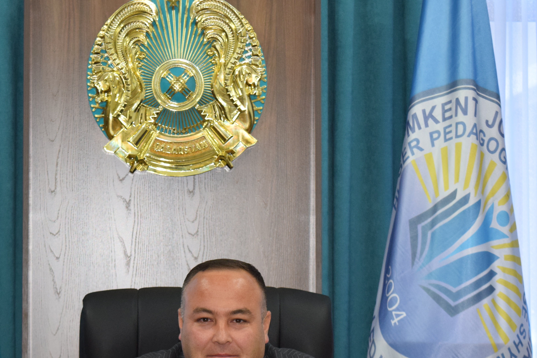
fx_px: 1850
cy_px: 260
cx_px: 200
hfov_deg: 16.5
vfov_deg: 11.0
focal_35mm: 124
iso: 800
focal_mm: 48
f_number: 5.3
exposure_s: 1/100
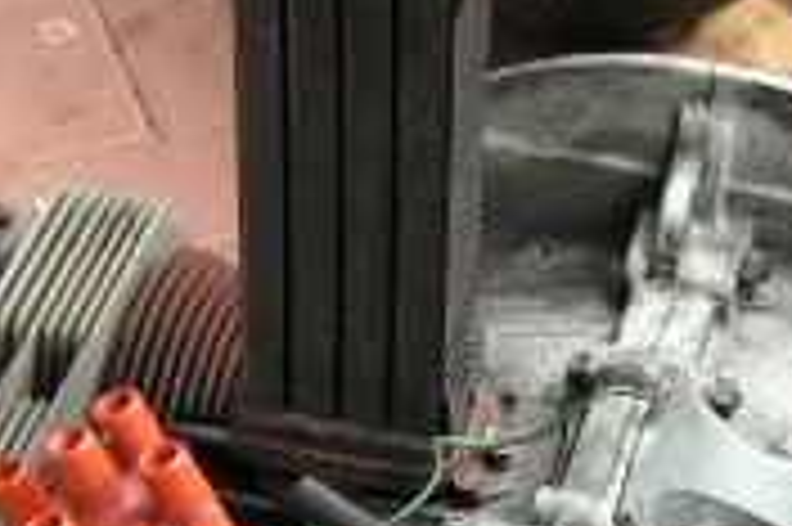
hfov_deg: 14.2
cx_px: 644
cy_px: 737
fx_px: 3165
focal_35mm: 144
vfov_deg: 9.3
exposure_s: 1/50
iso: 125
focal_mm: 6.3
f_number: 2.8
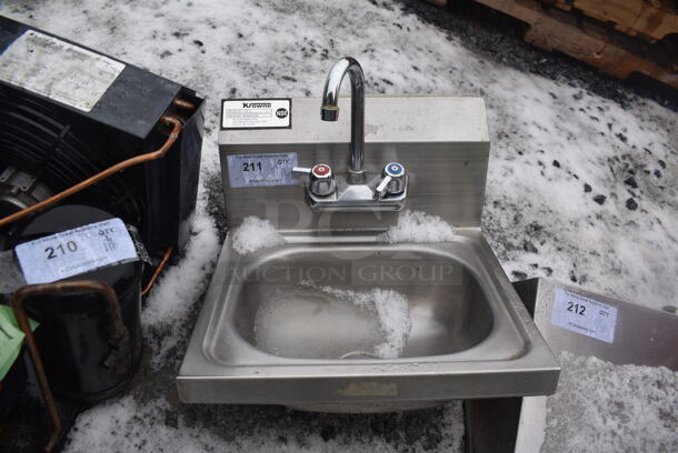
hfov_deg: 67.3
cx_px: 339
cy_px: 226
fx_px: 509
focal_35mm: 27
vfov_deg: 48.0
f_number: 6.3
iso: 200
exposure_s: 1/160
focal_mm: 18
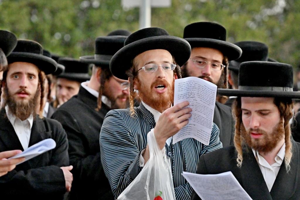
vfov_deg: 7.6
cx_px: 150
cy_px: 100
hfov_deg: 11.4
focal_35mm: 180
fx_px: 1499
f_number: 4
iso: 2000
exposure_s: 1/200
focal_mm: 120
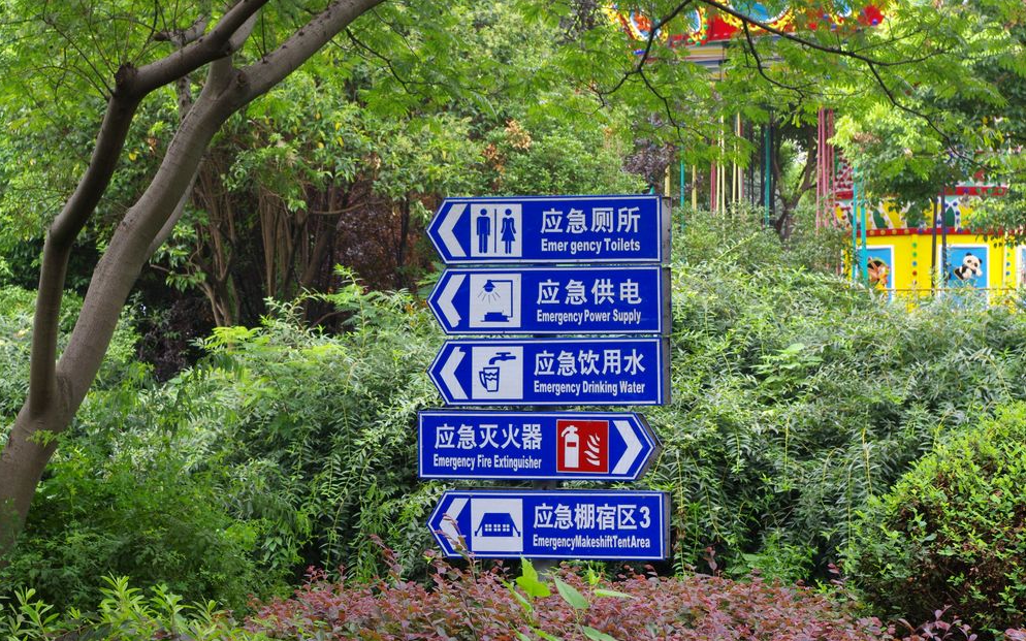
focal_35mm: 84
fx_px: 2349
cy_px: 342
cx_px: 513
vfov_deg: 15.5
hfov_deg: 24.6
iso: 400
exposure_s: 1/100
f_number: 11
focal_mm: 55
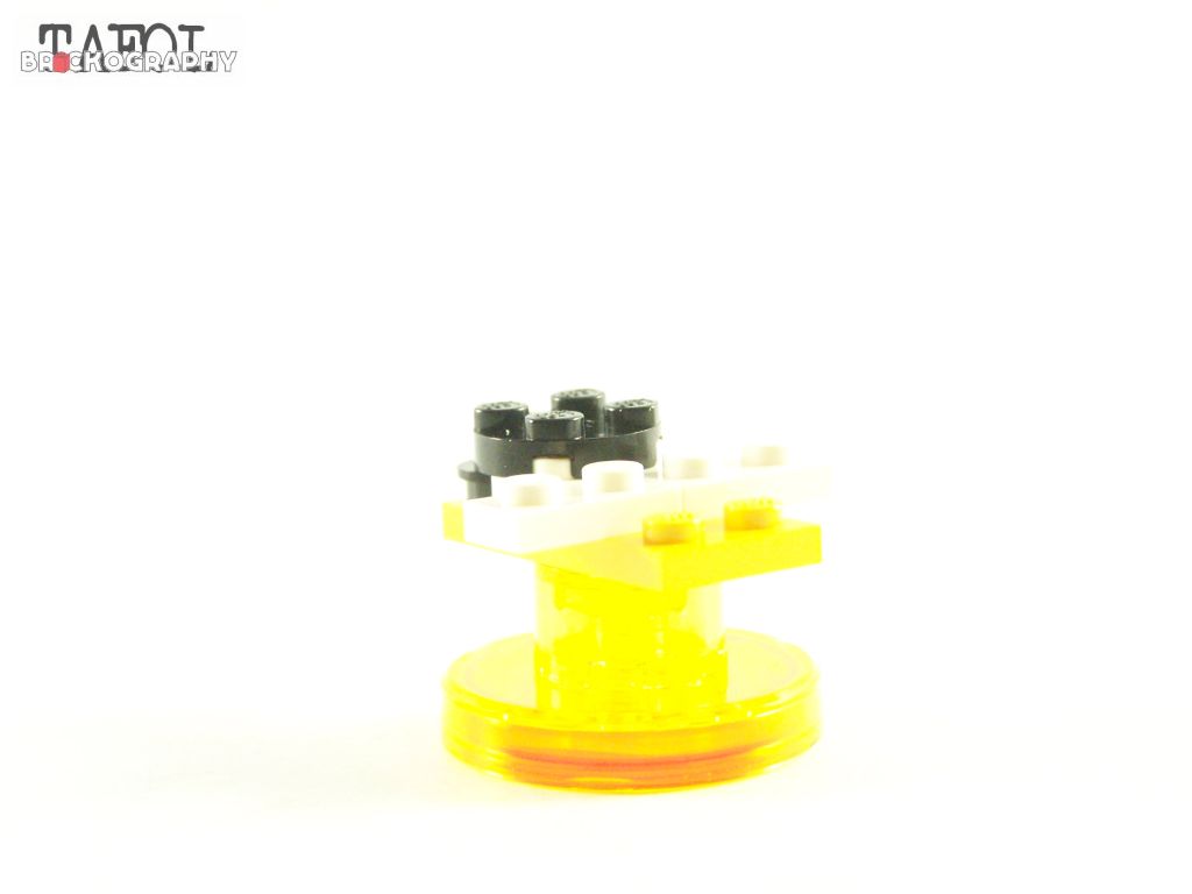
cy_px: 447
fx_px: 3616
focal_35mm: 105
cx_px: 596
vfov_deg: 14.1
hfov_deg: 18.7
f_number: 3.2
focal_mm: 17.5
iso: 400
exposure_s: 1/45
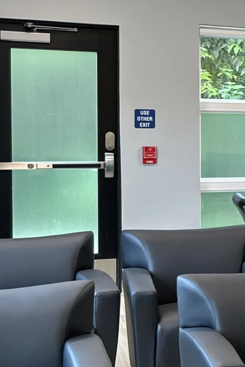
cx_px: 538
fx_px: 898
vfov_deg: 23.1
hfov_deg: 12.9
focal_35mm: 88
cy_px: 165
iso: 100
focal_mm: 6.86
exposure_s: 1/120
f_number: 1.78
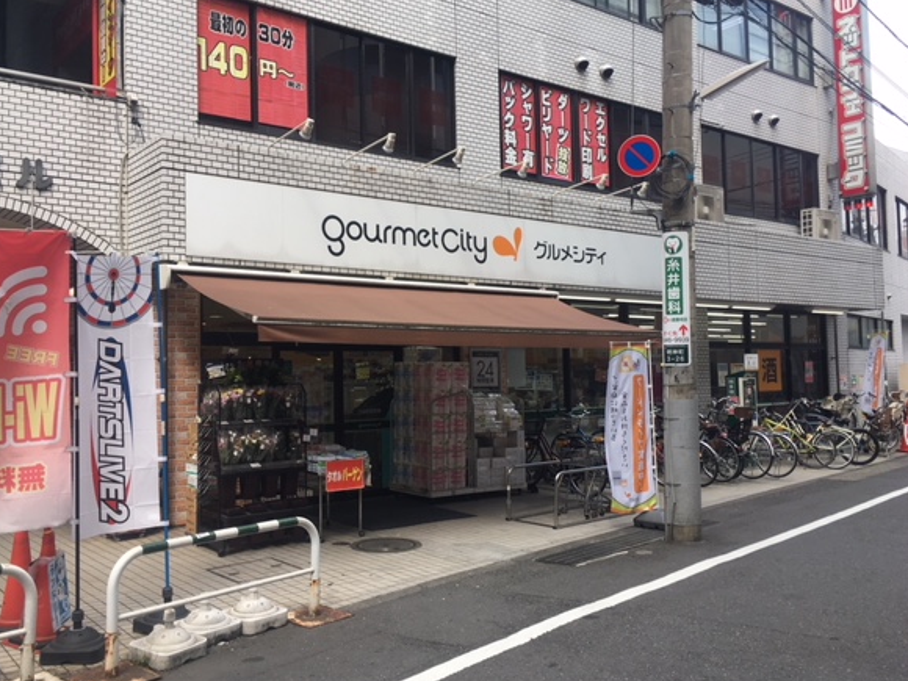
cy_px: 326
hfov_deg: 56.8
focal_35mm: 32
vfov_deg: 44.1
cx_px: 427
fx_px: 839
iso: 25
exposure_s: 1/349
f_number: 2.2
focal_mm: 4.15
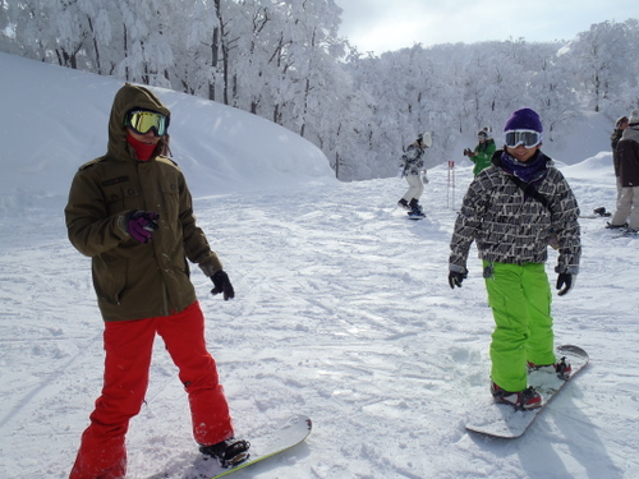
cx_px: 320
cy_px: 240
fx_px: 517
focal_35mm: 28
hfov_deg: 63.4
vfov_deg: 49.7
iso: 80
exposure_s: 1/160
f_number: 11
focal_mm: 5
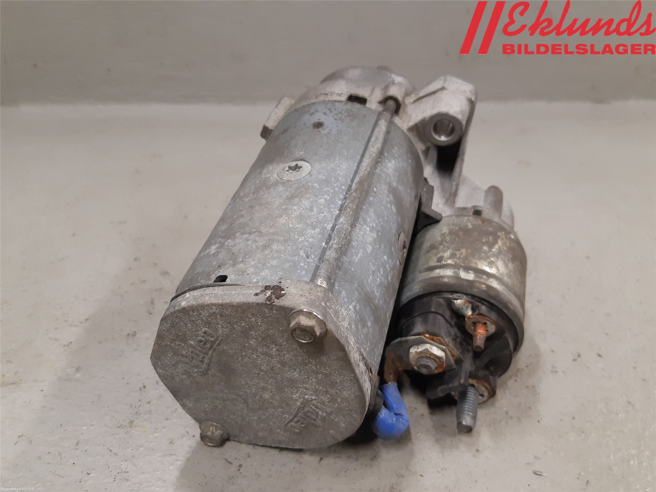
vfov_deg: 53.1
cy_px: 246
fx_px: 493
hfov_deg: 67.3
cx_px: 328
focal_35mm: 26
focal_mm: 3.93
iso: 125
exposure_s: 1/50
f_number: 1.7
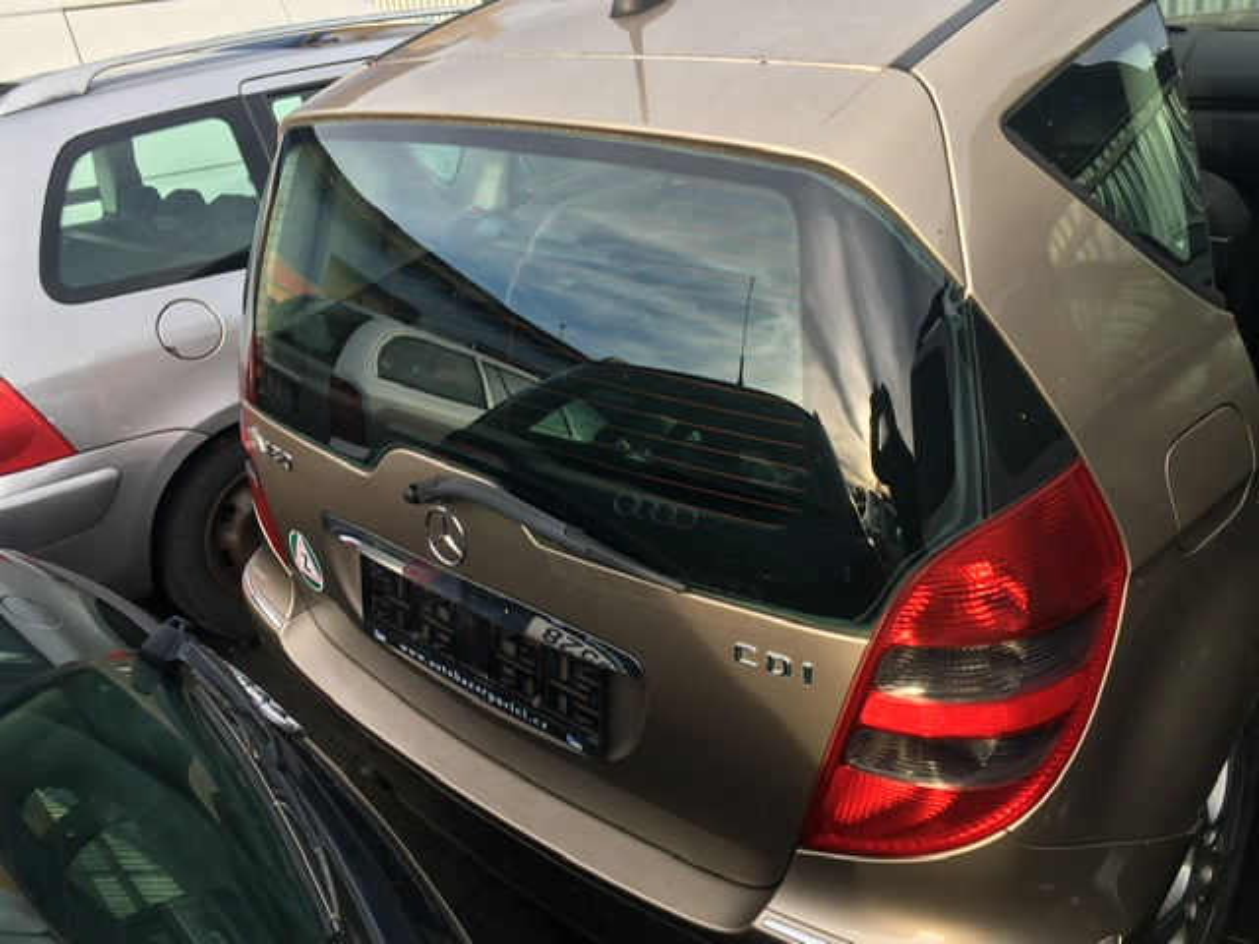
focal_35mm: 29
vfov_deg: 48.2
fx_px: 1055
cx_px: 630
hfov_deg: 61.7
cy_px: 472
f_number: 2.2
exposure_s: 1/183
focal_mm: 4.15
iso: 25
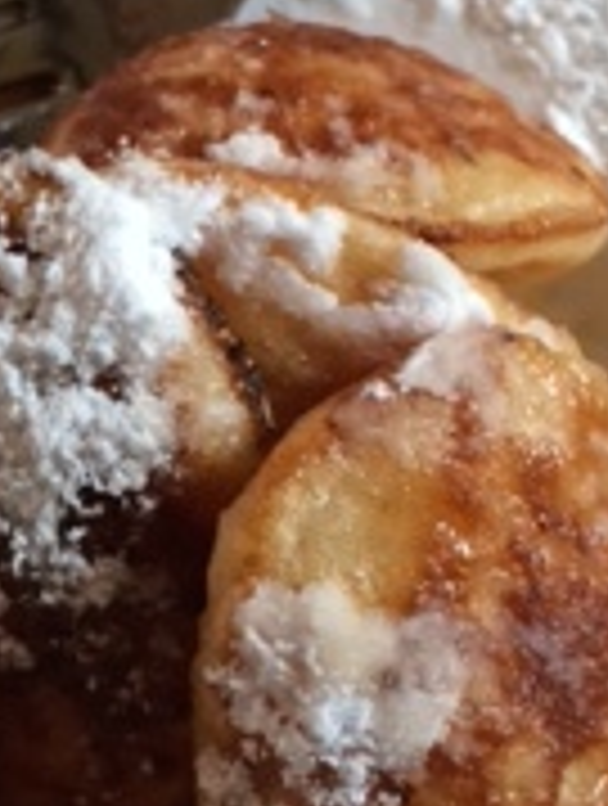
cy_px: 122
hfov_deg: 13.7
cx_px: -23
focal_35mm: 107
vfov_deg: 18.1
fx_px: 2497
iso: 80
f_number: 2.2
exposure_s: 1/30
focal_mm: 4.12
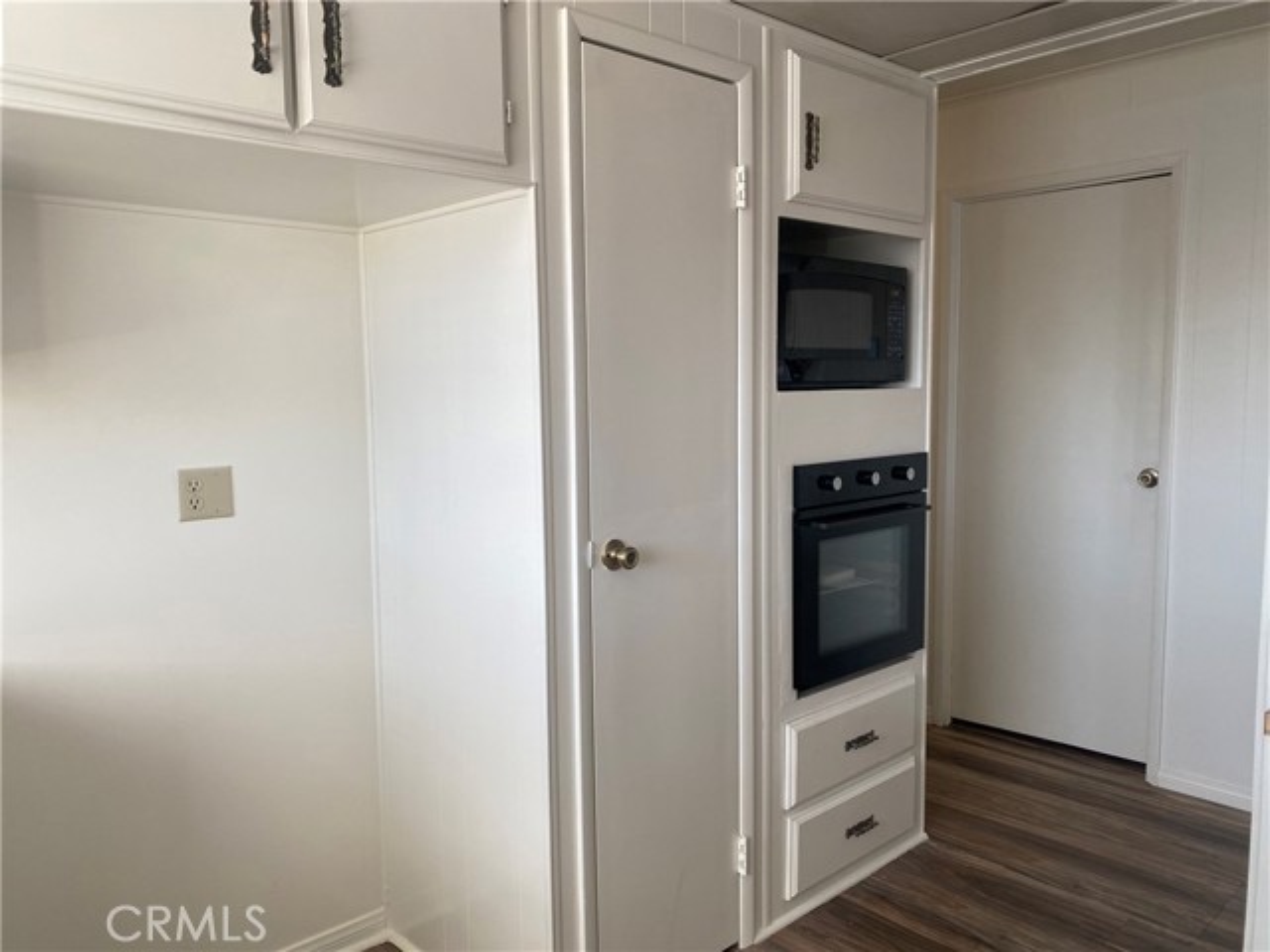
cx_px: 635
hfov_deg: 67.3
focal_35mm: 26
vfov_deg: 53.1
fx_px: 954
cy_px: 476
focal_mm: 4.25
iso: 80
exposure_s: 1/120
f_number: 1.8
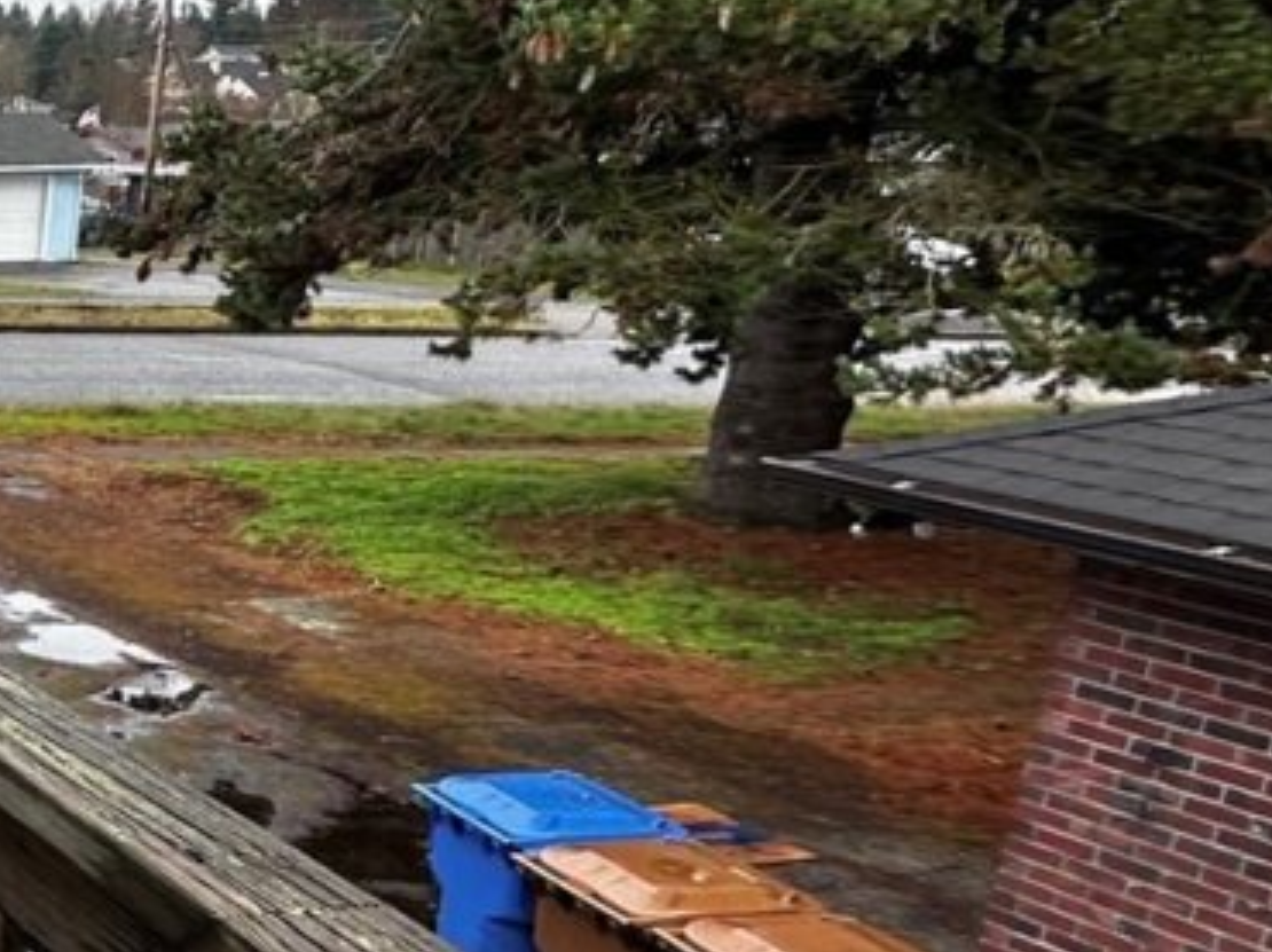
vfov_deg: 27.2
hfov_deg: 25.5
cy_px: 670
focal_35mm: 53
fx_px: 1946
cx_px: -705
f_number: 2.2
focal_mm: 2.22
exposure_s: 1/212
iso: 40
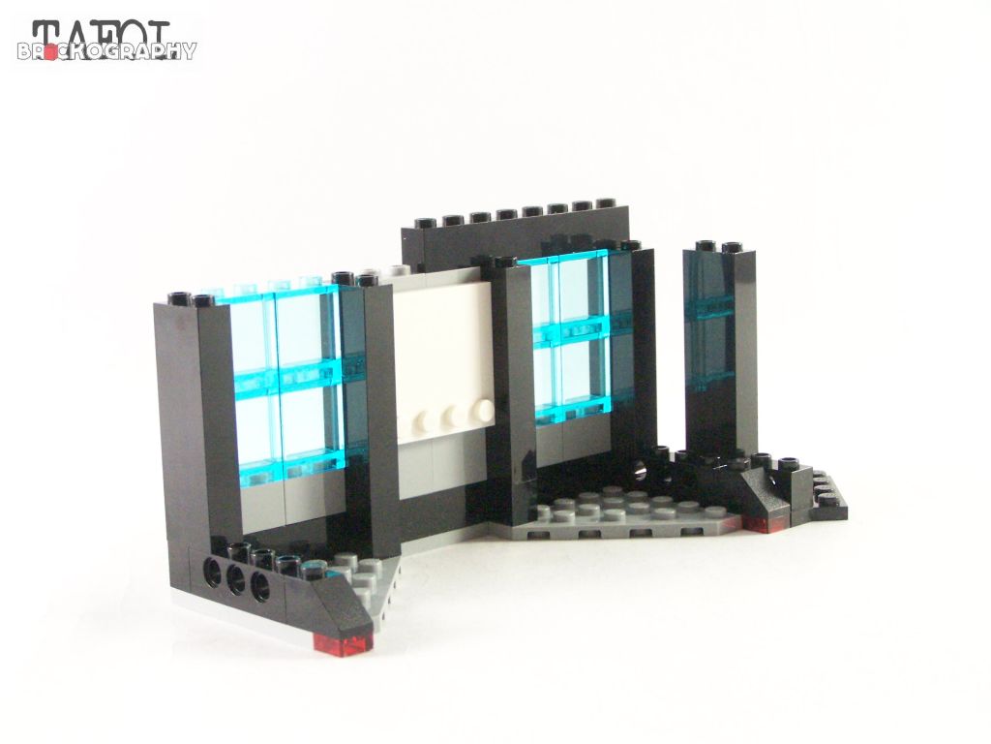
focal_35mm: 67
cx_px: 496
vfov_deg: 21.9
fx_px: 1918
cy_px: 372
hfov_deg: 29.0
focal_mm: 11.1
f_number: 3.6
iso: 400
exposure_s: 1/60
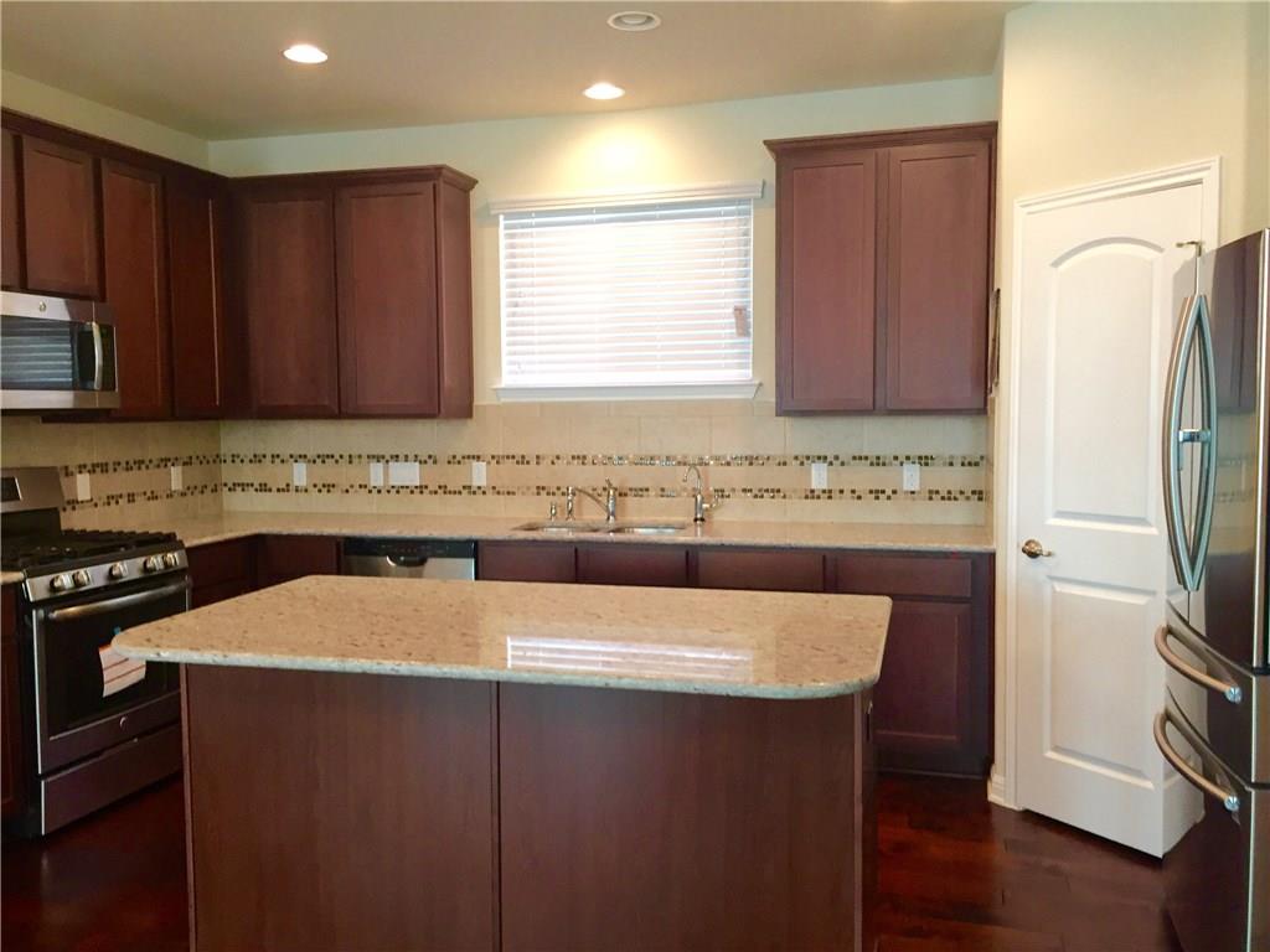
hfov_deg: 61.7
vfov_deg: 48.2
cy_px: 476
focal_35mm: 29
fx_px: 1064
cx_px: 635
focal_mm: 4.15
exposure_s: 1/30
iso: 100
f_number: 2.2
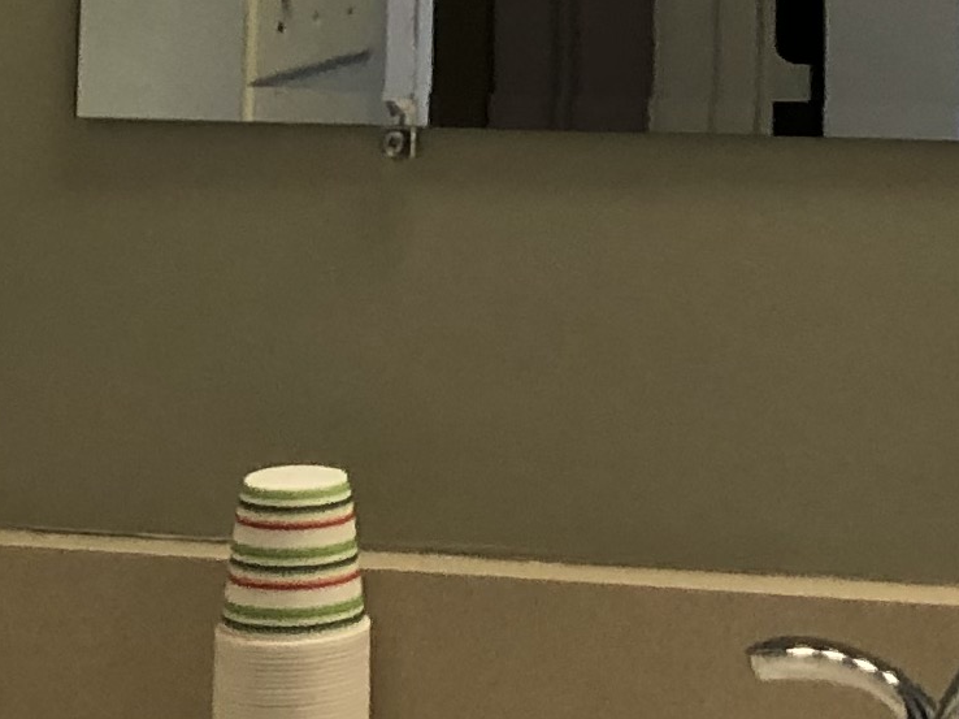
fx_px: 4237
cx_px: 1004
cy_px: -1204
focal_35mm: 153
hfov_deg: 12.7
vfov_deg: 8.5
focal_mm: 3.99
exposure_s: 1/30
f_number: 1.8
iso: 25
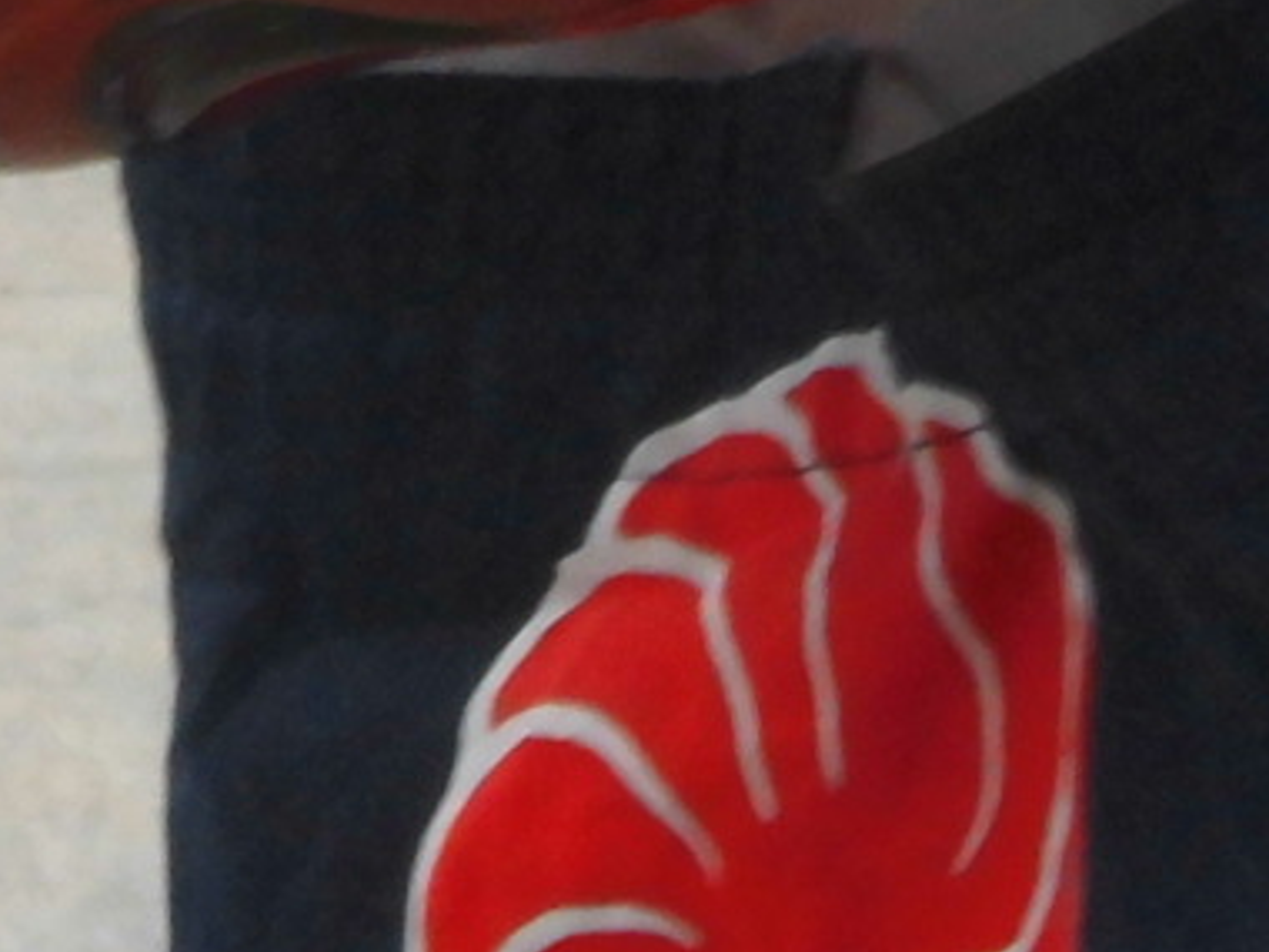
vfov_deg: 2.3
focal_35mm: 630
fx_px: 23095
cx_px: 307
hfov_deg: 3.1
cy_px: -1149
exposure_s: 1/125
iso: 160
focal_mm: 20.9
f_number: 5.2
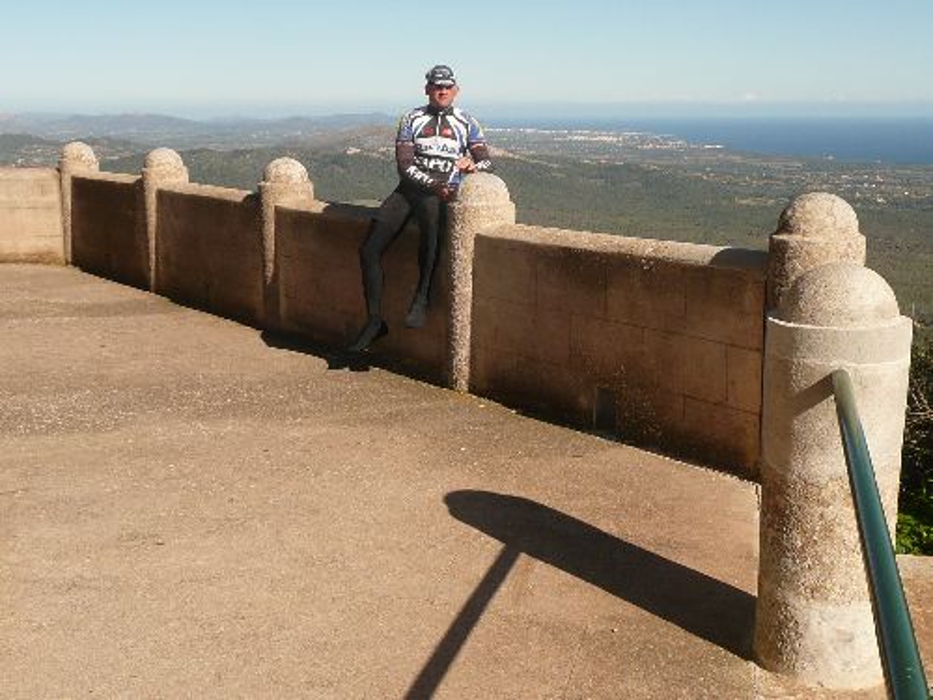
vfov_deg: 32.2
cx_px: 466
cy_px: 350
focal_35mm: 45
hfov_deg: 42.1
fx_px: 1213
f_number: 8
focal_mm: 4.9
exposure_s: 1/250
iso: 100
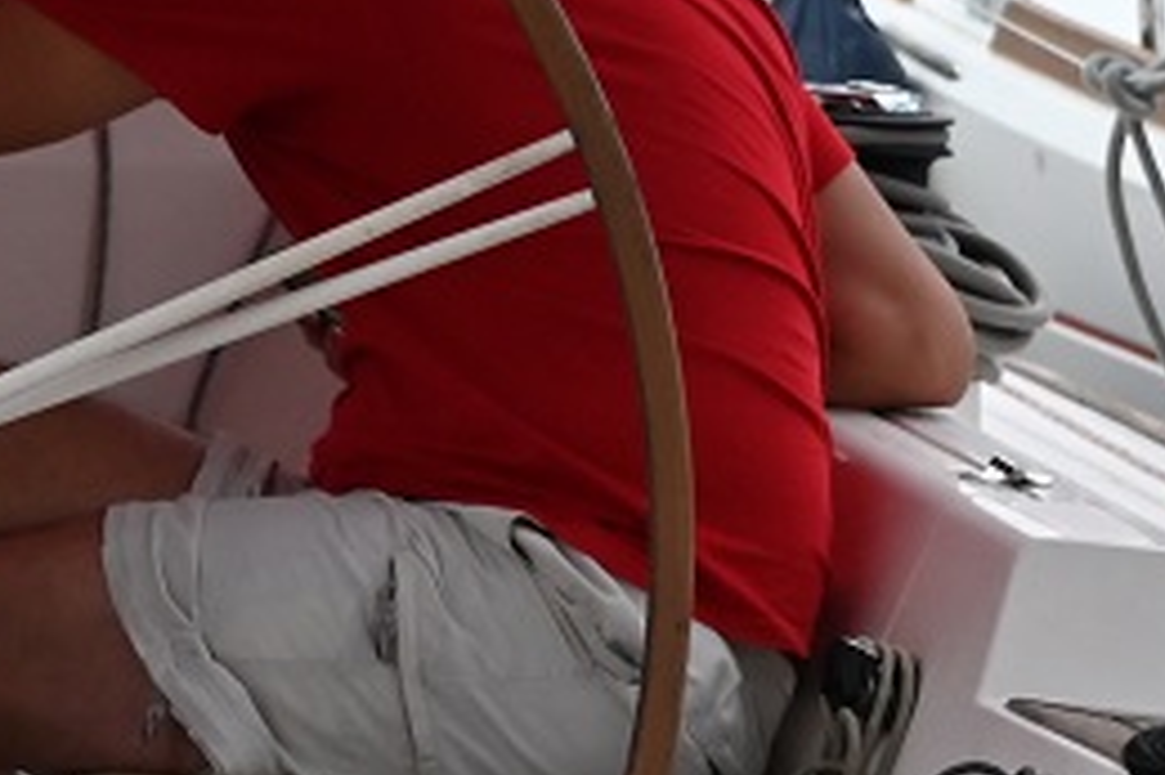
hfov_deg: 5.1
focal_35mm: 404
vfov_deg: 3.4
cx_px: -215
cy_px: 679
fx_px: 13065
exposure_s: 1/250
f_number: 4.5
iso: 1600
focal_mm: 70
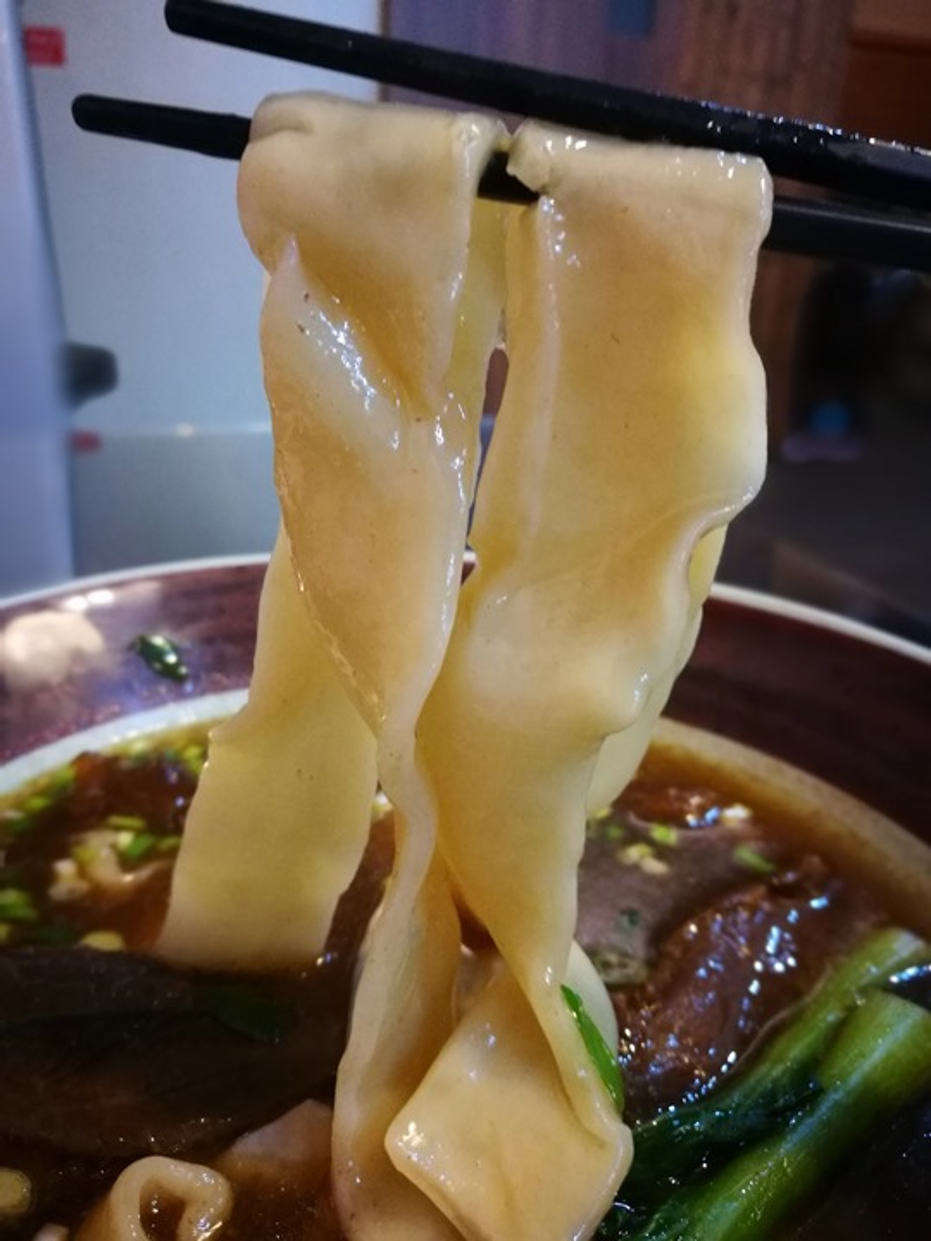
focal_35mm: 27
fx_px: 968
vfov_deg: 65.3
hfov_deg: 51.4
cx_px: 466
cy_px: 620
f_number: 4
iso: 640
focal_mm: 4.5
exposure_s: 1/17.1
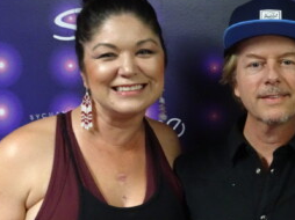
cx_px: 289
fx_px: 639
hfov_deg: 24.9
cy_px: 105
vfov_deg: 19.6
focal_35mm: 75
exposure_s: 1/10
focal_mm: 5.79
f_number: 4
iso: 800
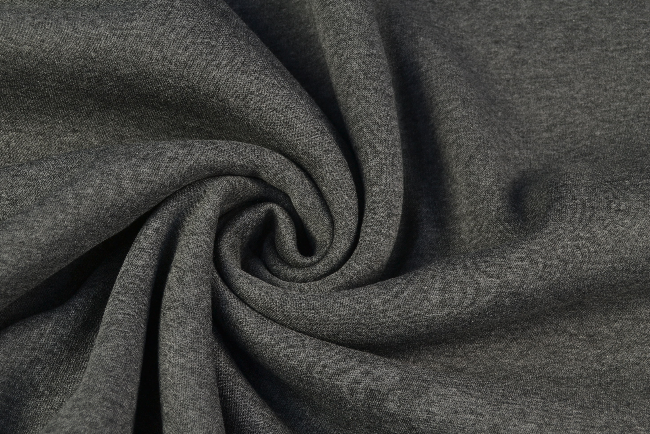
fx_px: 932
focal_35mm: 52
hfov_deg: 38.4
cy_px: 221
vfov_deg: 26.2
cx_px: 270
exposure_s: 1/15
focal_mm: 29
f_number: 8
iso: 100
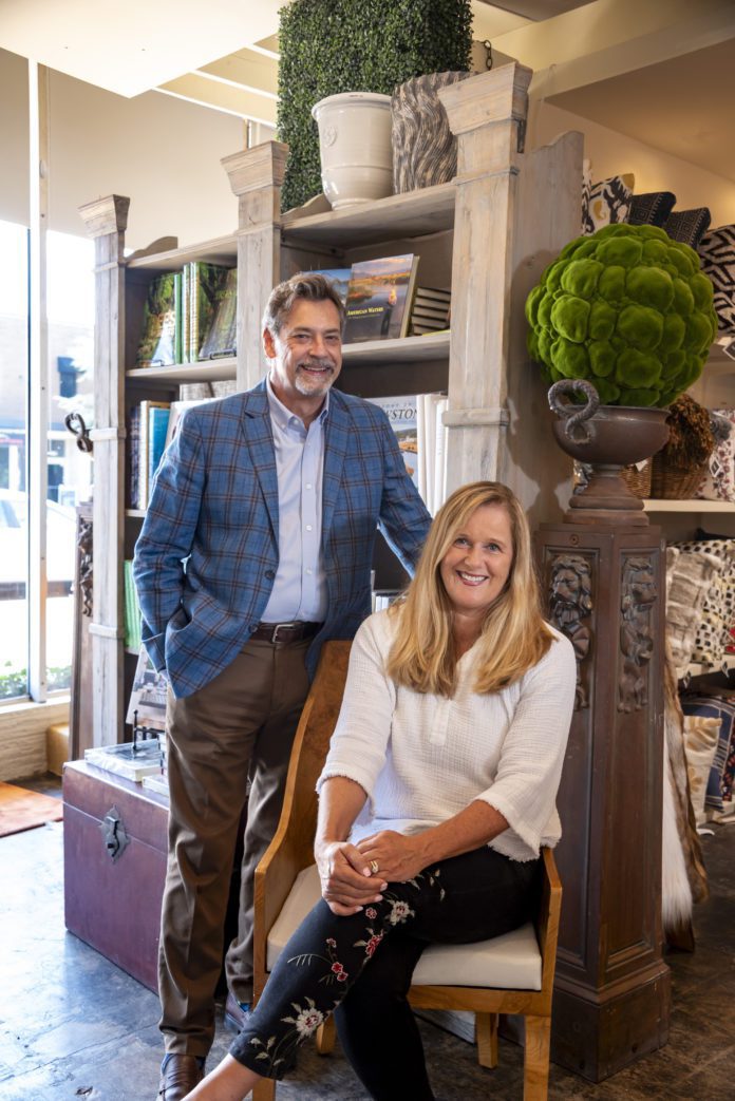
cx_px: 368
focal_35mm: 36
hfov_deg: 36.9
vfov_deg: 53.1
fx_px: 1102
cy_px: 550
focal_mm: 36
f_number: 5
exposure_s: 1/80
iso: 800
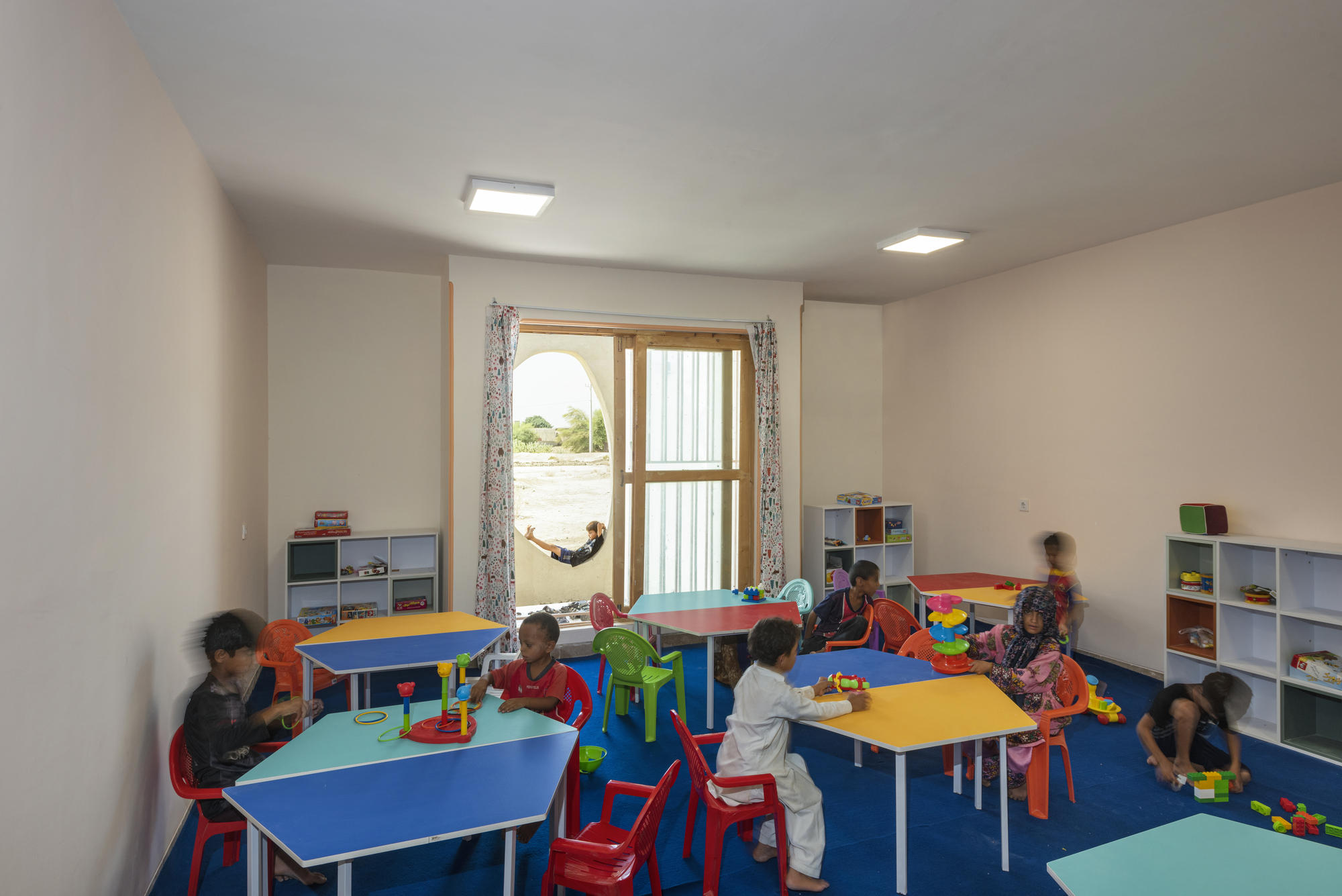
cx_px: 671
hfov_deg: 81.2
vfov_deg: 59.5
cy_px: 448
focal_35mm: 21
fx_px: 783
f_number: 11
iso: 200
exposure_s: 1/60
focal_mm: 21
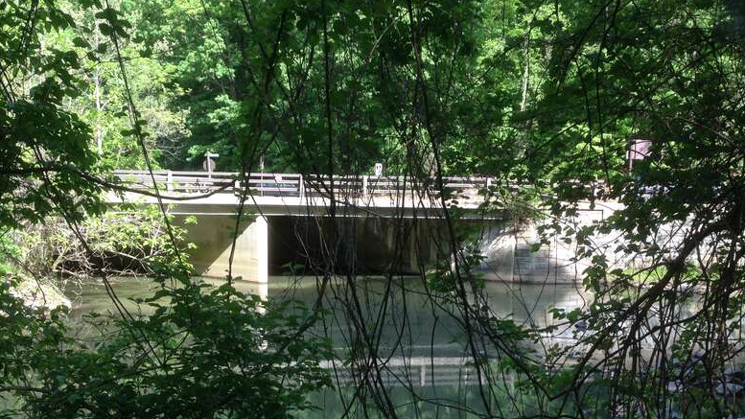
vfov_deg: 31.7
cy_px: 284
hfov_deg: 54.0
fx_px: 731
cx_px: 365
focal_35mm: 37
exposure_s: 1/199
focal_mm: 4.12
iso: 50
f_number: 2.4
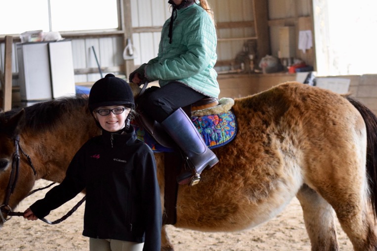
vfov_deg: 9.9
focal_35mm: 139
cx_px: 190
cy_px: 124
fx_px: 1454
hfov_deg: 14.8
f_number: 4
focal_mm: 55
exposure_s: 1/500
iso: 1800
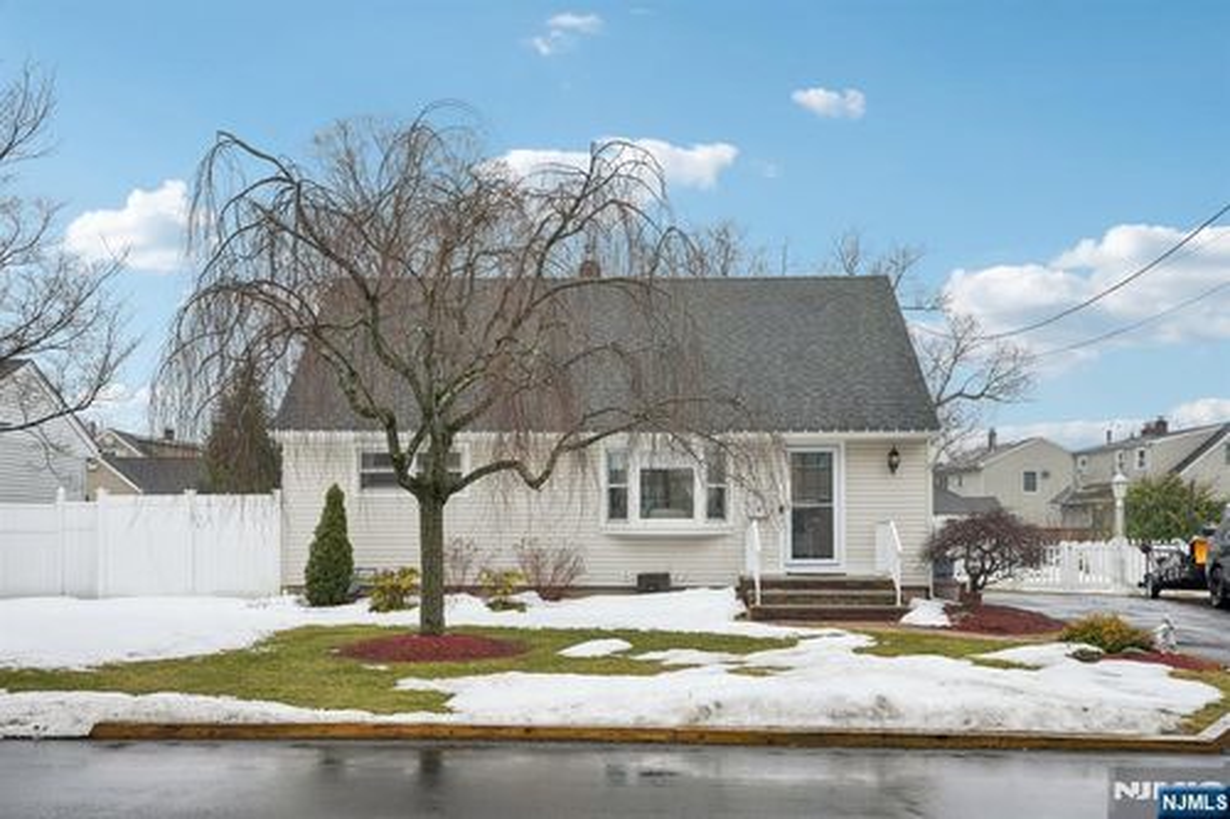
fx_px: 1178
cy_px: 410
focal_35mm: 34
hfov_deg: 55.1
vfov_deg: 38.3
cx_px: 615
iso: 100
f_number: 9
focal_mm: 34.5
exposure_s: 1/125
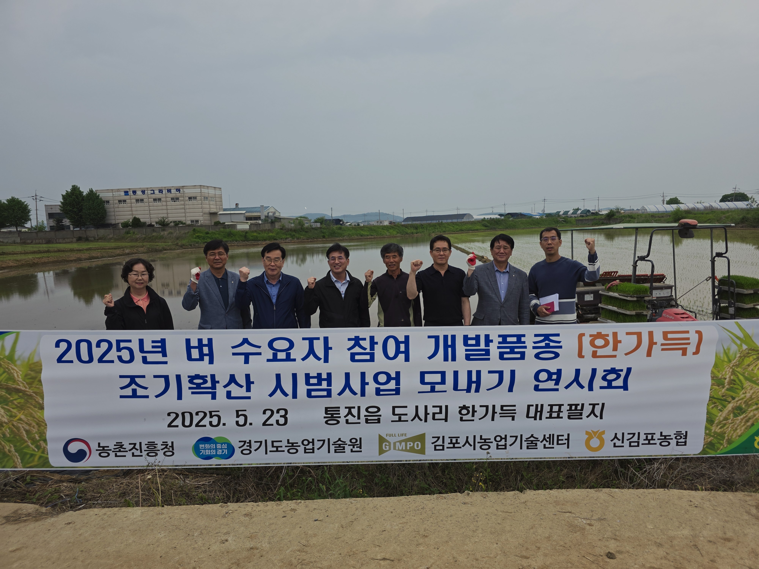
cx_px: 380
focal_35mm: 23
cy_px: 284
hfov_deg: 73.9
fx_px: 504
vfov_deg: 58.9
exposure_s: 1/6809
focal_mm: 6.3
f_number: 1.7
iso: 80
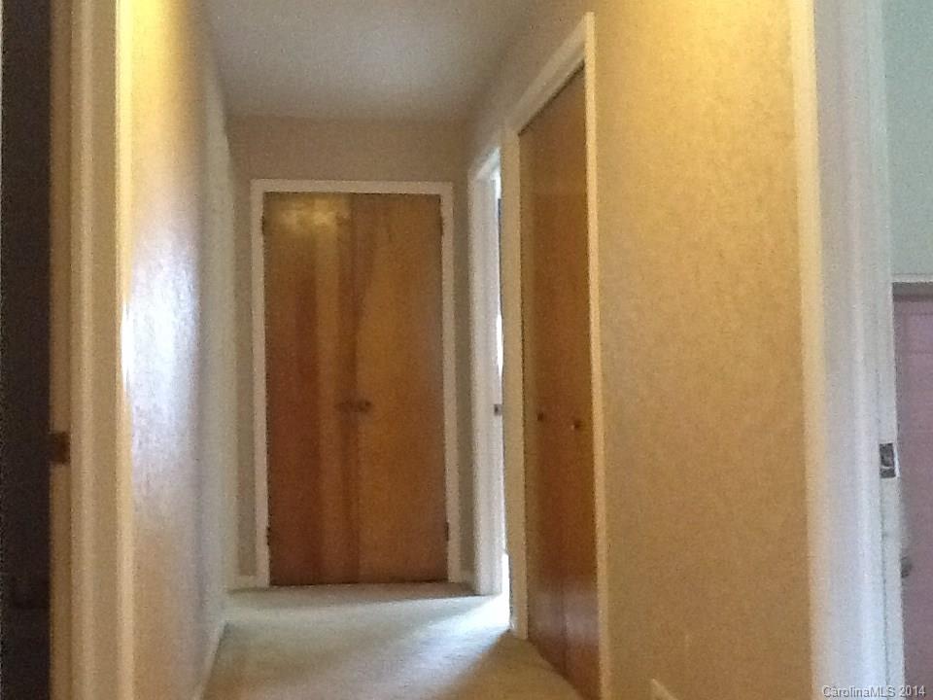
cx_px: 466
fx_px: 1186
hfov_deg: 42.9
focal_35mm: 44
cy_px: 350
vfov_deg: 32.9
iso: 400
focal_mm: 2.03
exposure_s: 1/15
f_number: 2.4
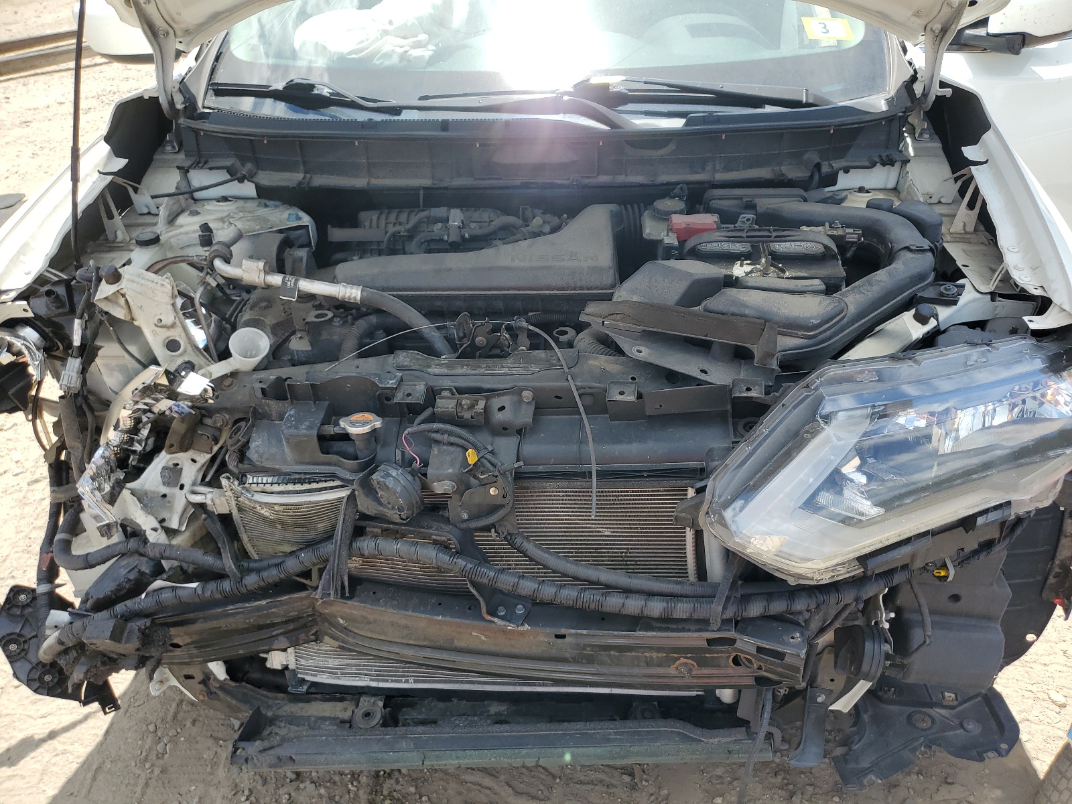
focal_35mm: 26
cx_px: 536
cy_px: 402
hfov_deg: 67.3
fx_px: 805
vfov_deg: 53.1
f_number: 1.5
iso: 50
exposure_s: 1/1250
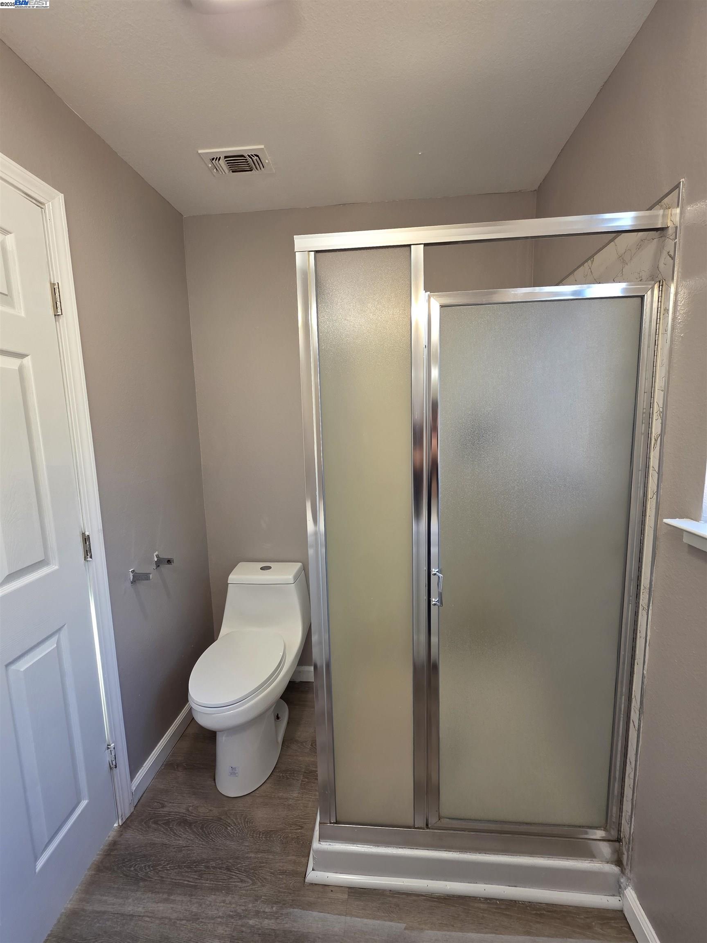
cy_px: 472
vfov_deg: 106.2
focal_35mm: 13
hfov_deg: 89.9
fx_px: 354
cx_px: 354
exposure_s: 1/120
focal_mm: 2.2
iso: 125
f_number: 1.9
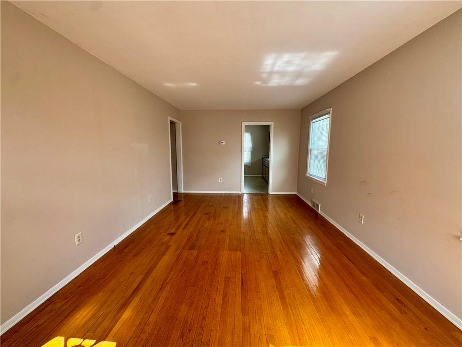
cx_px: 231
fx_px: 187
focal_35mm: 14
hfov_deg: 102.1
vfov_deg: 85.7
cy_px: 174
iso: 125
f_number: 2.2
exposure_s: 1/99
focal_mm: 2.22
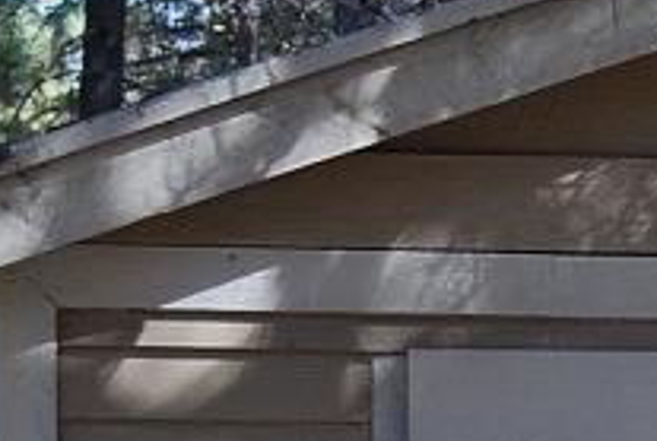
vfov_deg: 4.1
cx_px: 1032
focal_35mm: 333
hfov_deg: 6.1
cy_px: 836
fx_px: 6099
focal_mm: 45
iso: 200
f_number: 5.3
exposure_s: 1/125
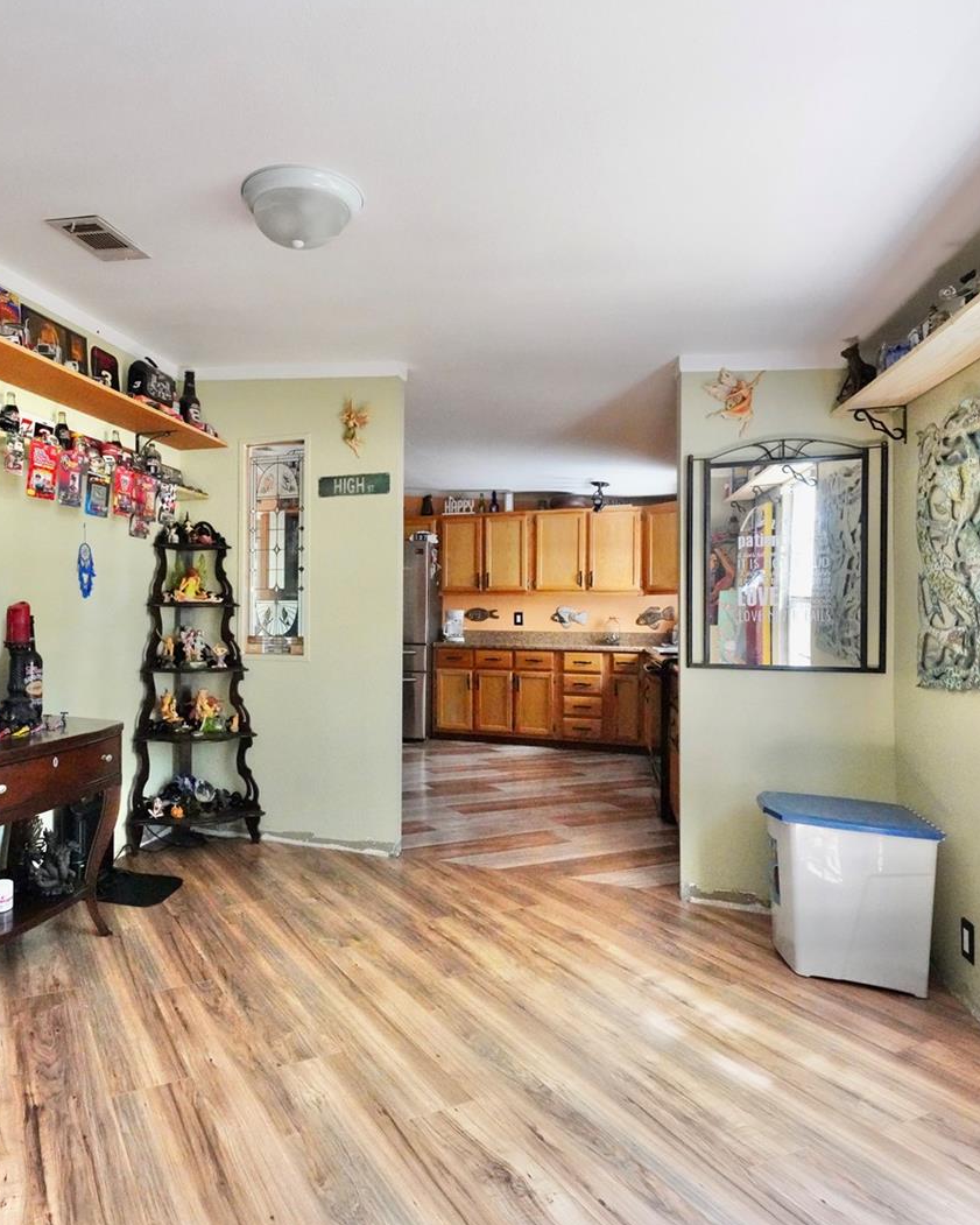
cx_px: 283
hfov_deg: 65.2
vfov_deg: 80.4
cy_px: 611
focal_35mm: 20
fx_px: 725
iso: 12800
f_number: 7.1
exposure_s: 1/200
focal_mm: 14
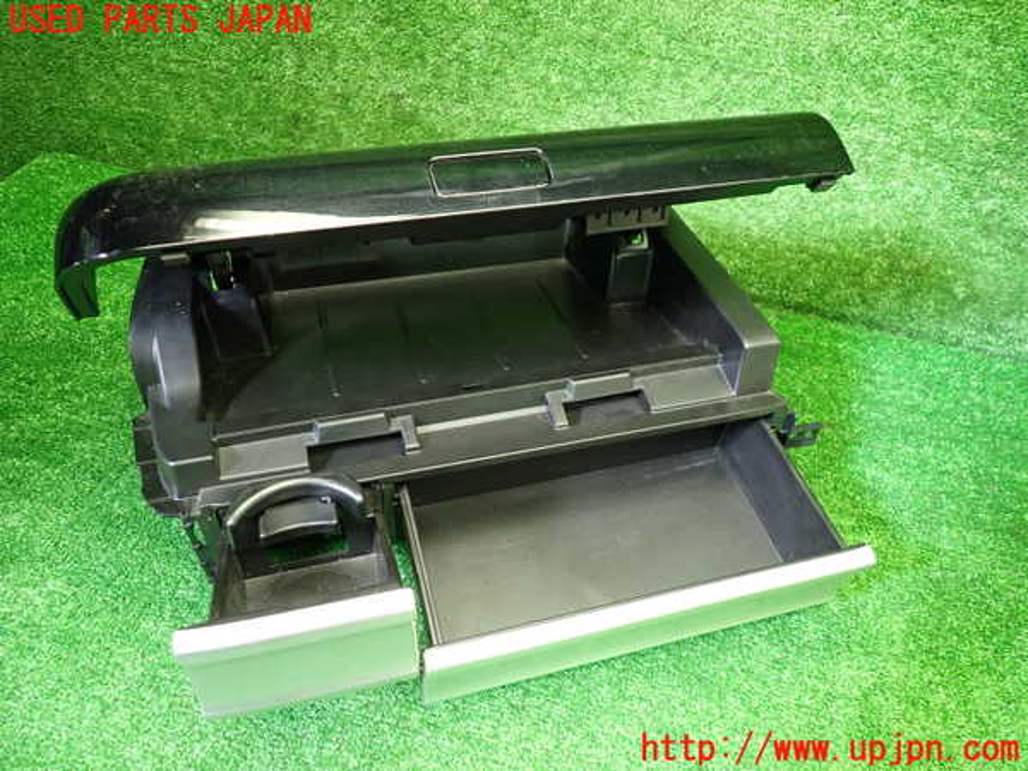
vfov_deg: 54.9
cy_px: 386
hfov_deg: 69.4
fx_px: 742
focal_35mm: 25
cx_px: 514
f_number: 2
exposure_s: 1/30
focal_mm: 4.5
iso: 250
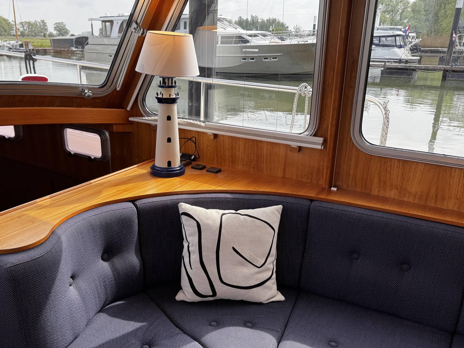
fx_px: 416
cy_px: 181
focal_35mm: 31
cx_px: 180
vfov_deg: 45.4
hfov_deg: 57.8
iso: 80
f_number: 1.78
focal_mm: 6.76
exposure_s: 1/445
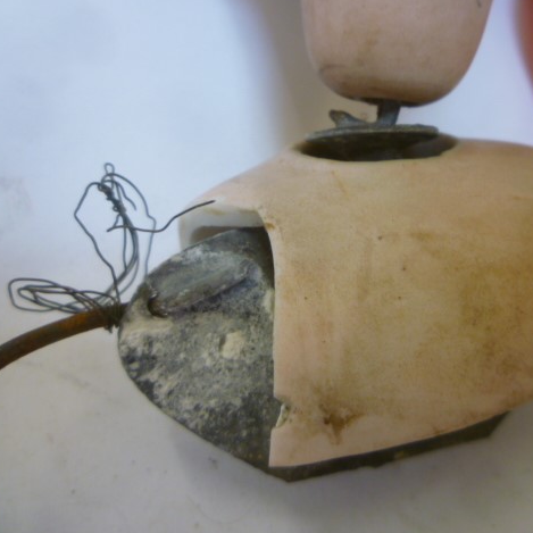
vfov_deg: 47.2
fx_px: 610
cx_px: 349
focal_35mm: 35
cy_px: 269
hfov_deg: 46.6
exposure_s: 1/30
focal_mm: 5.2
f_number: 3.3
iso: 200
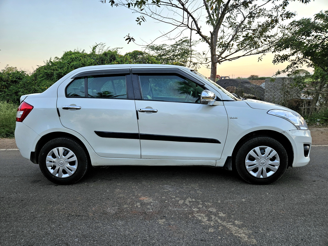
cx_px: 164
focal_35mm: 23
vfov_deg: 58.9
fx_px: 218
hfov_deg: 73.9
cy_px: 123
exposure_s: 1/192
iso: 80
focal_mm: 5.4
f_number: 1.8
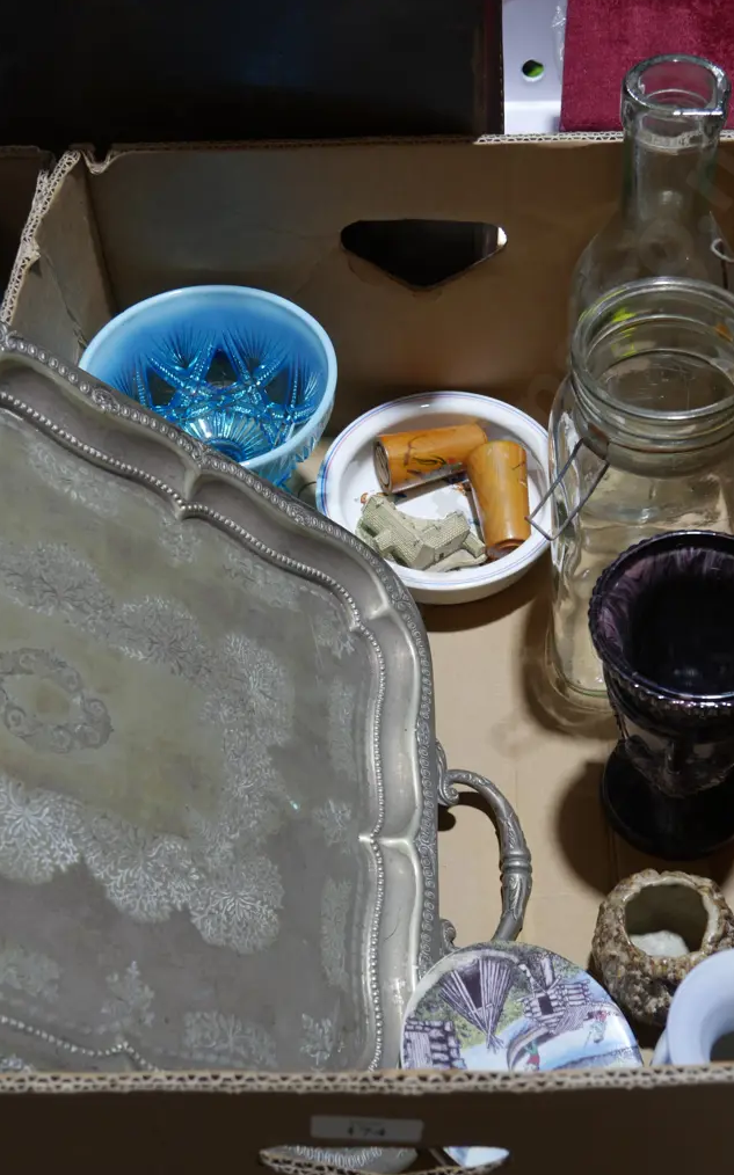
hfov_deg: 28.5
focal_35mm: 45
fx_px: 1442
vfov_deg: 44.4
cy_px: 590
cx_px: 408
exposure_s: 1/60
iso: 250
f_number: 4.6
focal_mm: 21
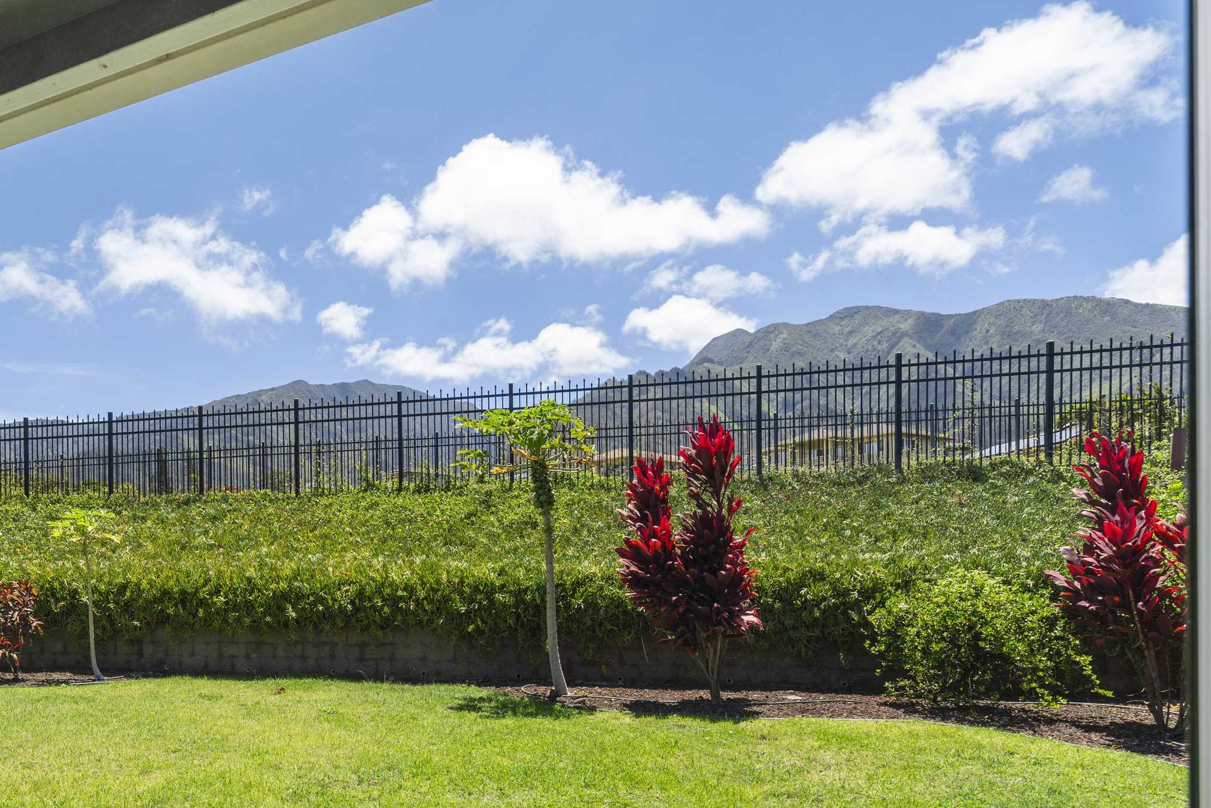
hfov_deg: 70.3
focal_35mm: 24
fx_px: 807
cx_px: 352
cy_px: 576
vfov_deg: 51.5
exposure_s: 1/200
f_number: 8
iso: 100
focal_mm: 16
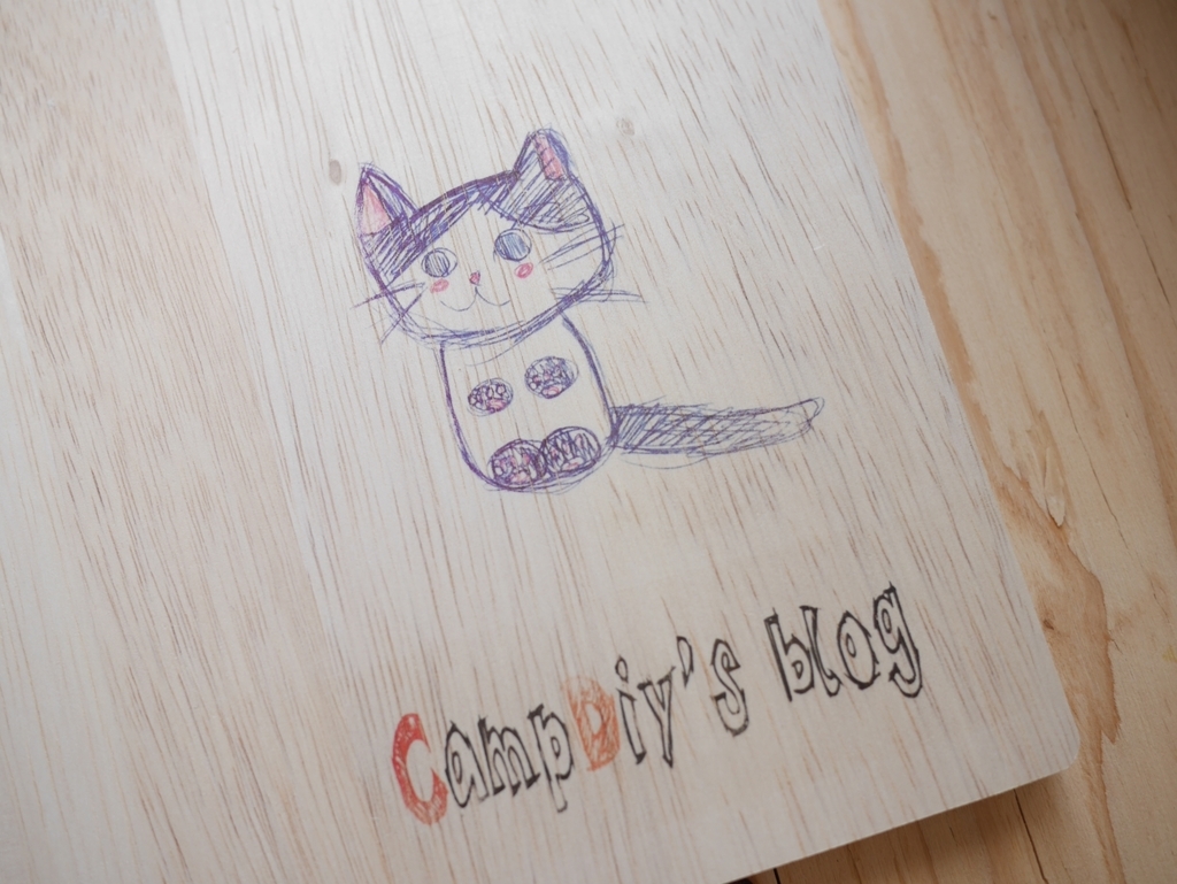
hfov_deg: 46.8
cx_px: 588
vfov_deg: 36.0
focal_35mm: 40
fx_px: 1361
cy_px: 442
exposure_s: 1/200
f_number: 2.5
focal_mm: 20
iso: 200
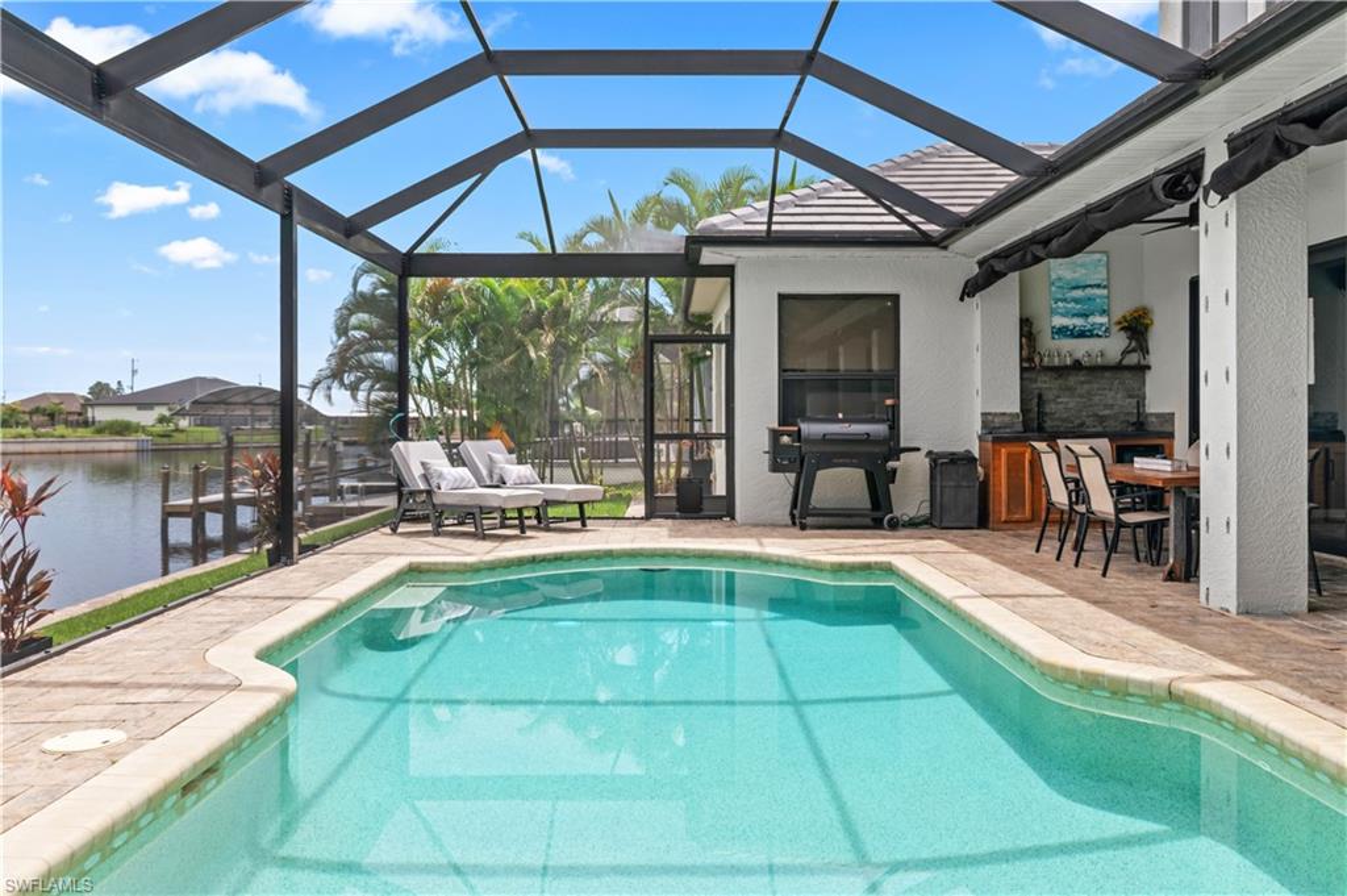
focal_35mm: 28
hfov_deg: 65.5
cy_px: 448
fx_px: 1047
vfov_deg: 46.3
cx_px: 674
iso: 320
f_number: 10
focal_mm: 28
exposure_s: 1/125
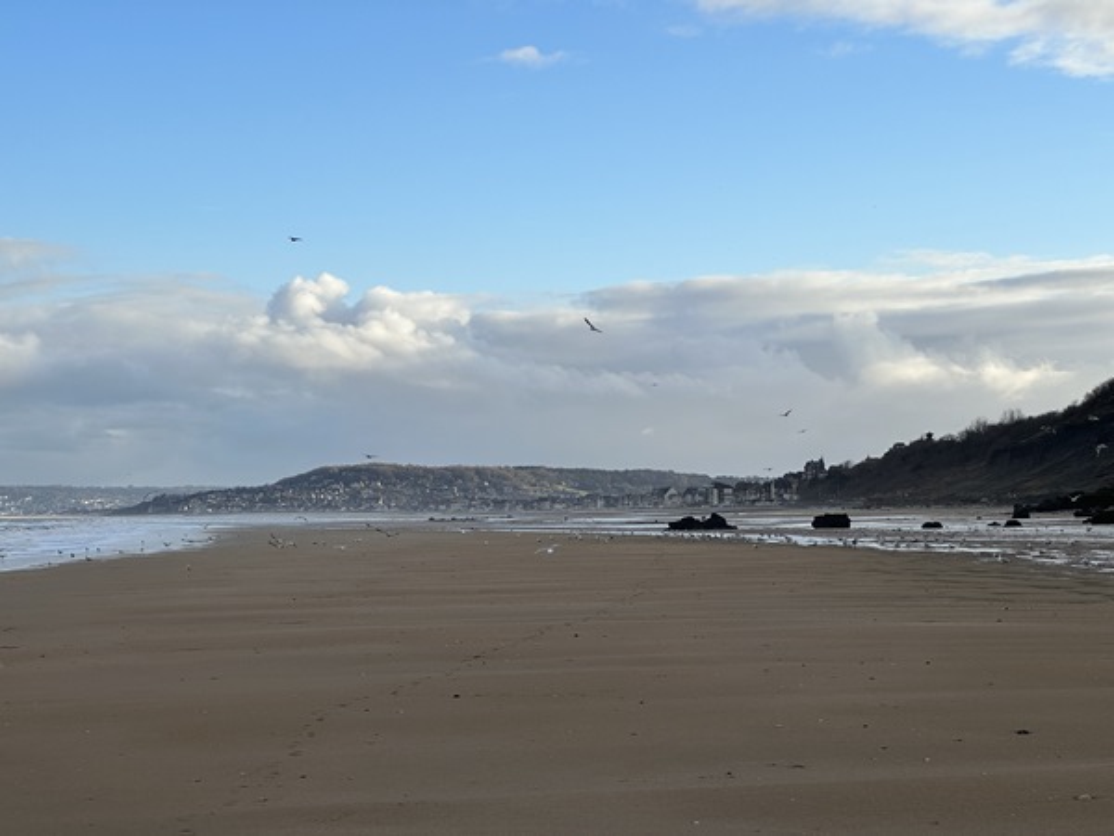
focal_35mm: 77
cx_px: 557
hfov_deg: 25.3
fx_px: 2478
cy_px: 418
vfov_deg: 19.1
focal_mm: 9
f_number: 2.8
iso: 32
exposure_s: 1/525
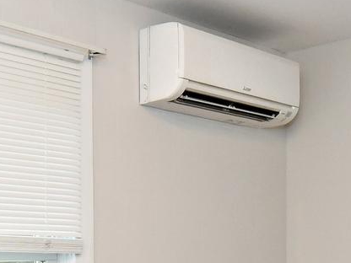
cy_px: 272
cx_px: 211
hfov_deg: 27.3
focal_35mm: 71
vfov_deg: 20.0
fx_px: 720
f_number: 6.3
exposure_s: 1/250
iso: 800
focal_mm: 10
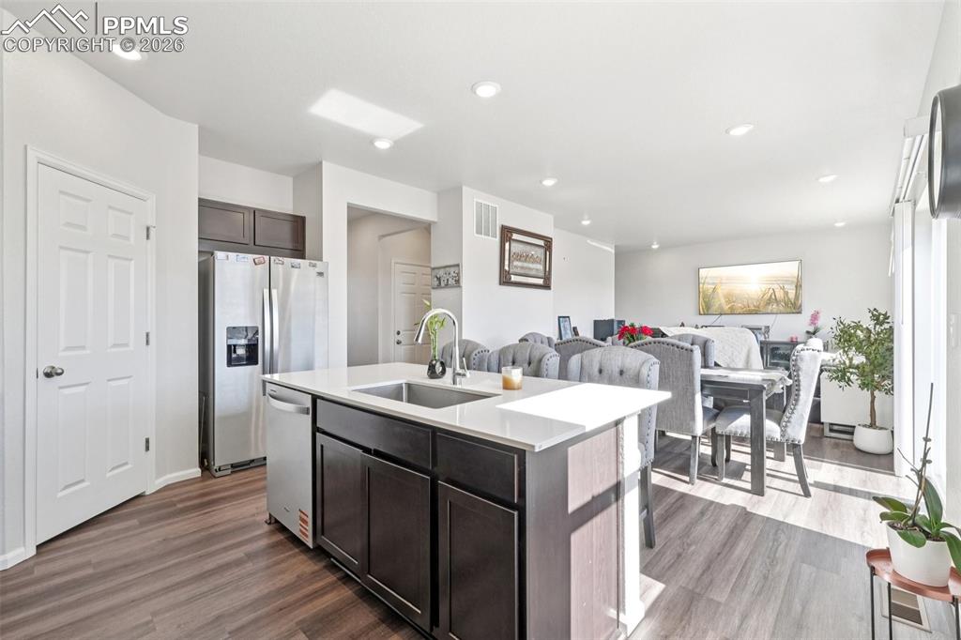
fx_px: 400
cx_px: 480
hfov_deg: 100.4
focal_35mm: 15
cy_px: 320
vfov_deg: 77.3
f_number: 8
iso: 800
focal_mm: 10
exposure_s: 1/15
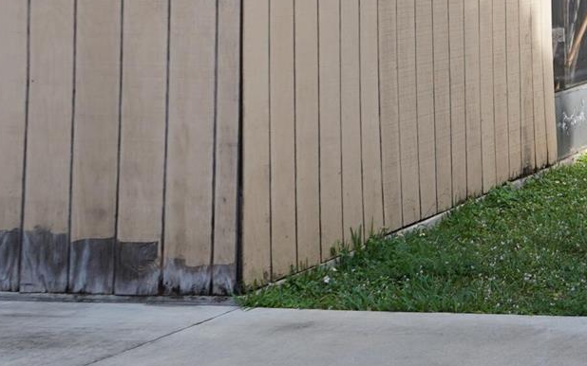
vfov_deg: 12.8
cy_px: -149
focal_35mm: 98
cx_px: 823
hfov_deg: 19.1
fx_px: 1567
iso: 500
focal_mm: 29
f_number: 6.3
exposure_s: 1/800
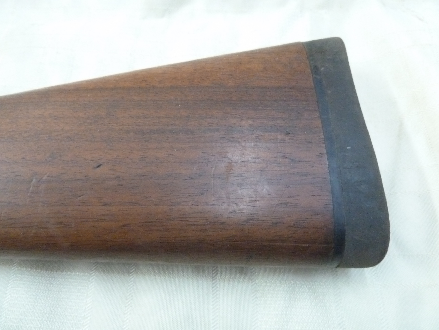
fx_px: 317
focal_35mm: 25
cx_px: 220
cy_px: 165
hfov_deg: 69.4
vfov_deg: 54.9
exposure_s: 1/40
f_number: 3.3
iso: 800
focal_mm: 4.1
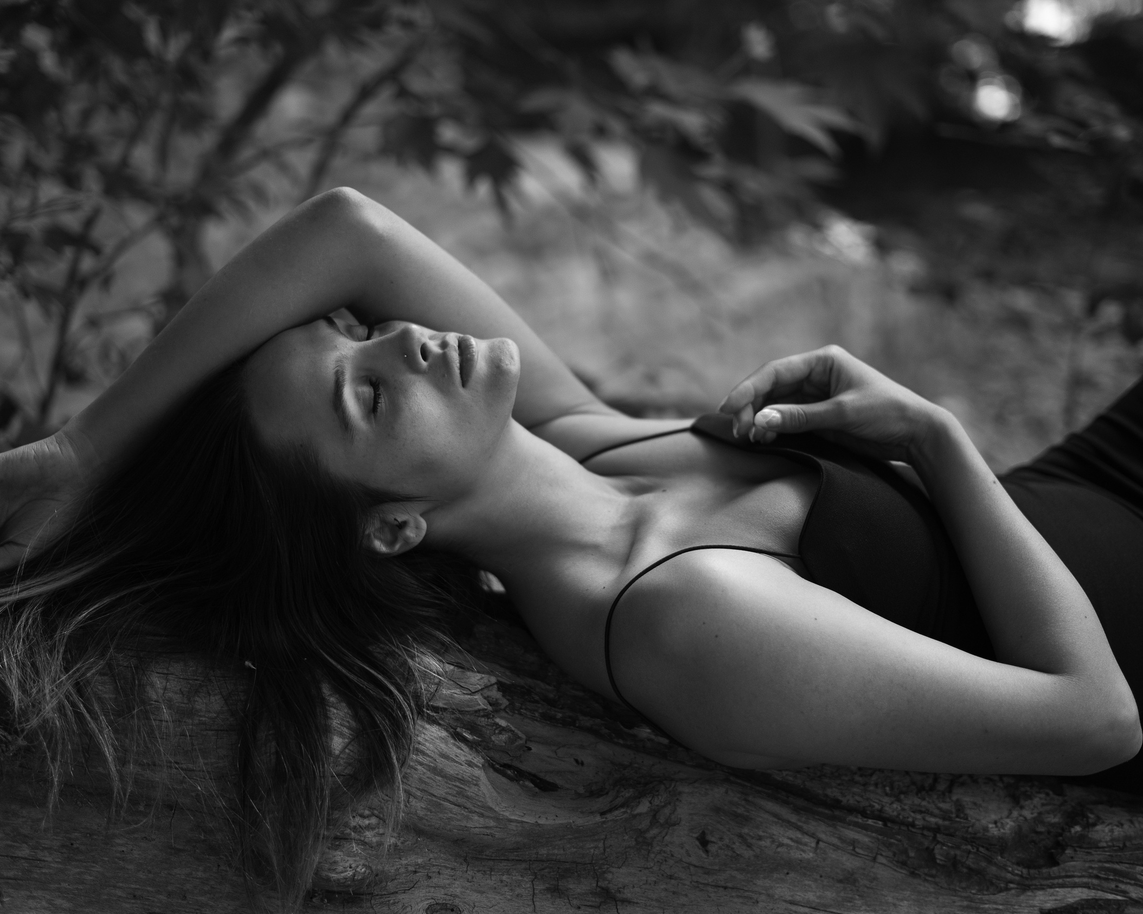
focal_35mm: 57
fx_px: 1928
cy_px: 455
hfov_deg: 33.0
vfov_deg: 26.7
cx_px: 584
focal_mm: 50
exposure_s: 1/500
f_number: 1.8
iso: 500
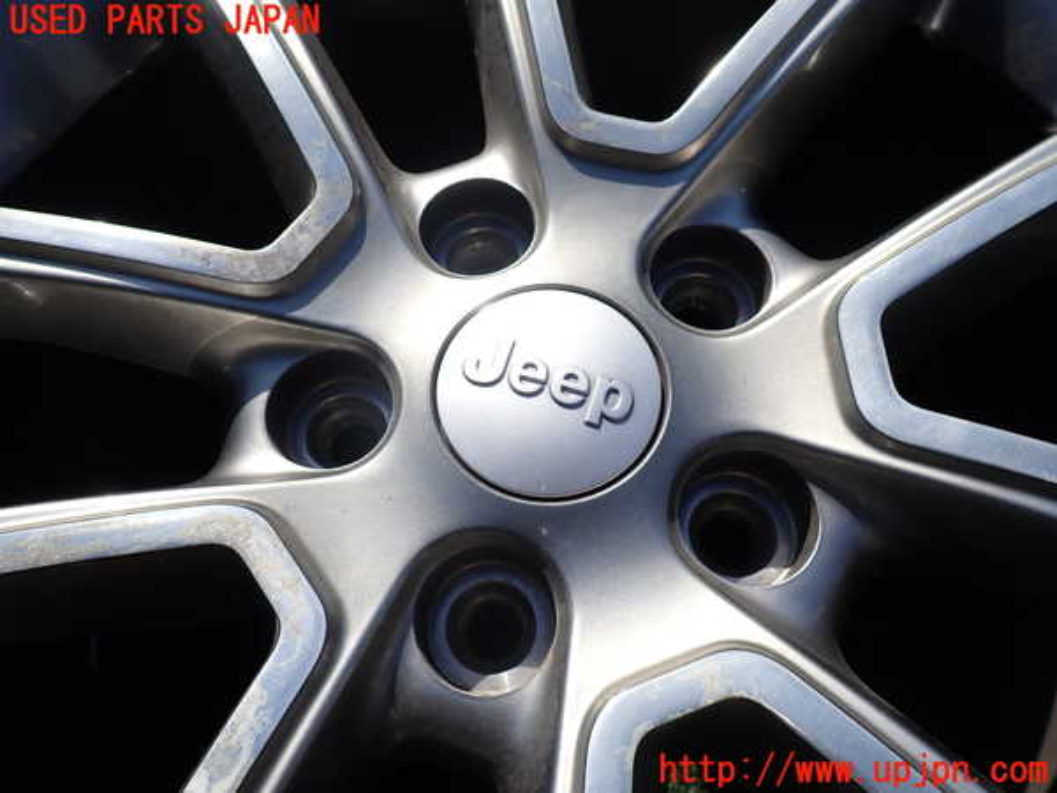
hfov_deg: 69.4
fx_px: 763
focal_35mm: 25
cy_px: 396
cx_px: 528
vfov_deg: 54.9
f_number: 8
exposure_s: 1/250
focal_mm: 4.5
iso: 100
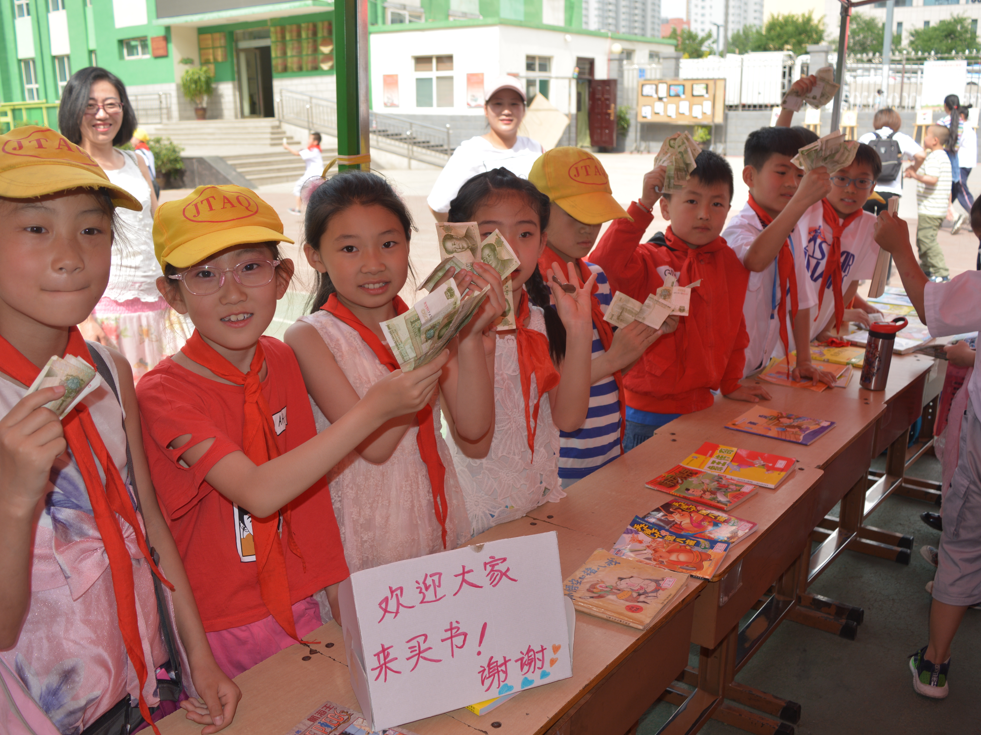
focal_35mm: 33
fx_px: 935
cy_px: 368
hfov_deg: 55.3
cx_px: 480
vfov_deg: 42.9
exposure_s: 1/200
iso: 100
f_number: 5
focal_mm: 20
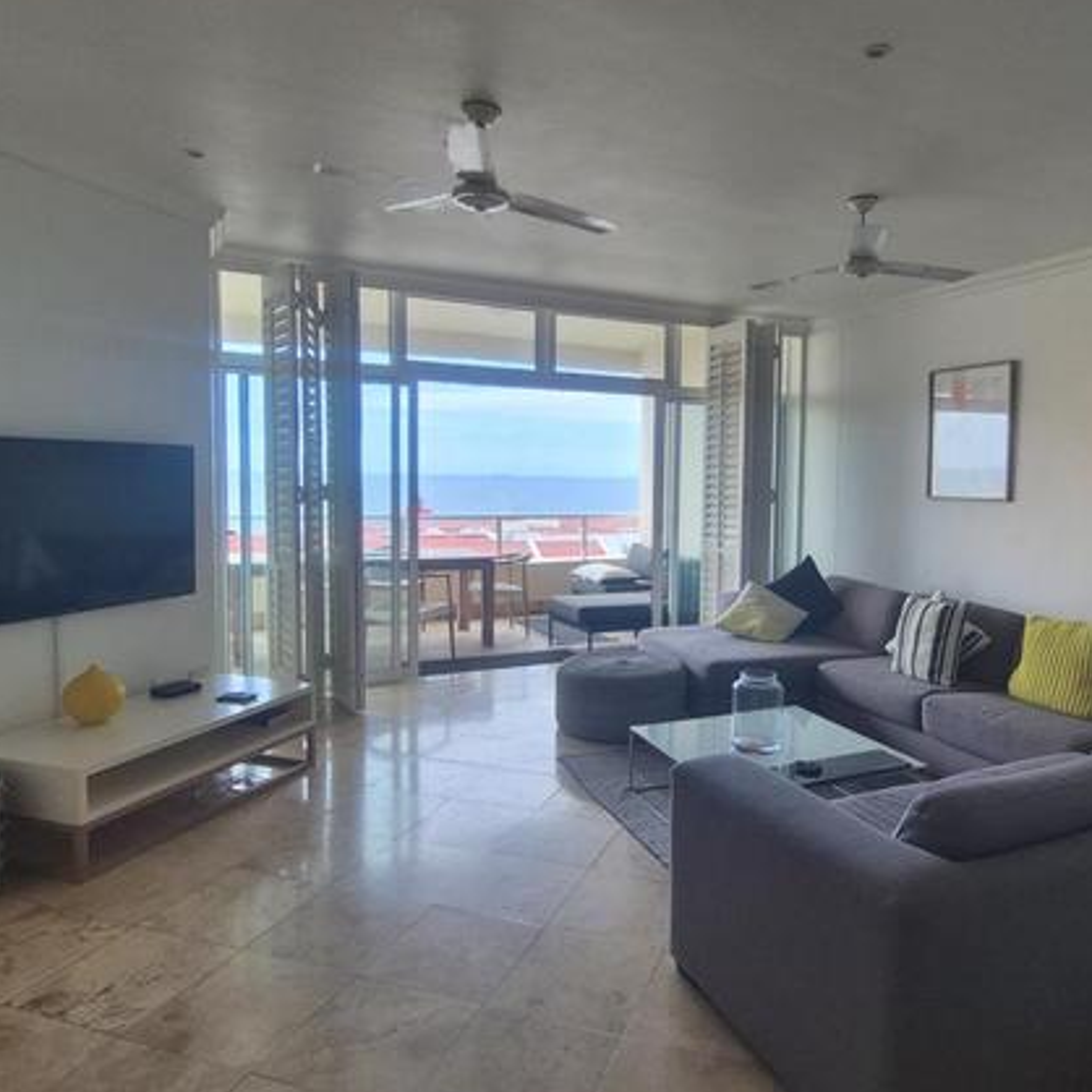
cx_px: 637
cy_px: 507
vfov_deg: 69.5
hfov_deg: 69.1
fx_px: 785
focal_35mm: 22
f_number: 2.2
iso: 50
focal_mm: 1.74
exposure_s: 1/197
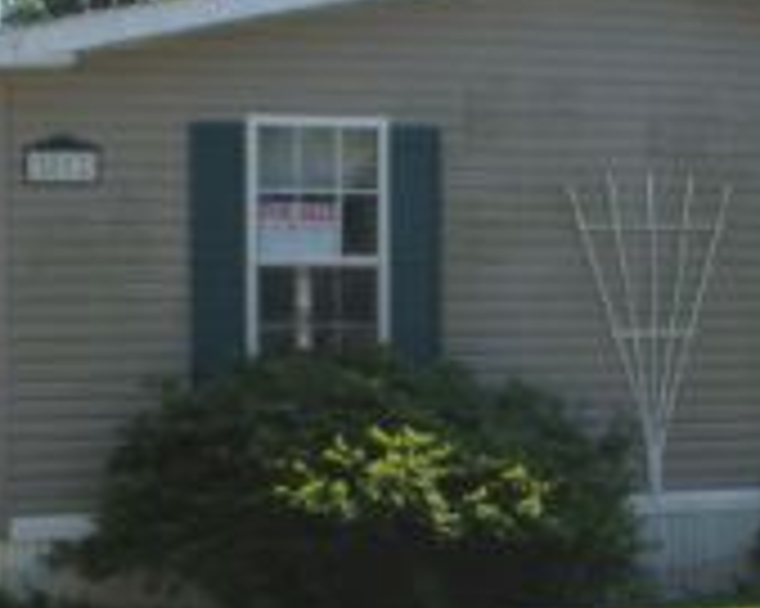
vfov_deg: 16.5
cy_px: 302
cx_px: 450
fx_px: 2091
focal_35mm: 93
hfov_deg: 20.6
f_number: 5.6
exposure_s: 1/200
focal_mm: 6.3
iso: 80
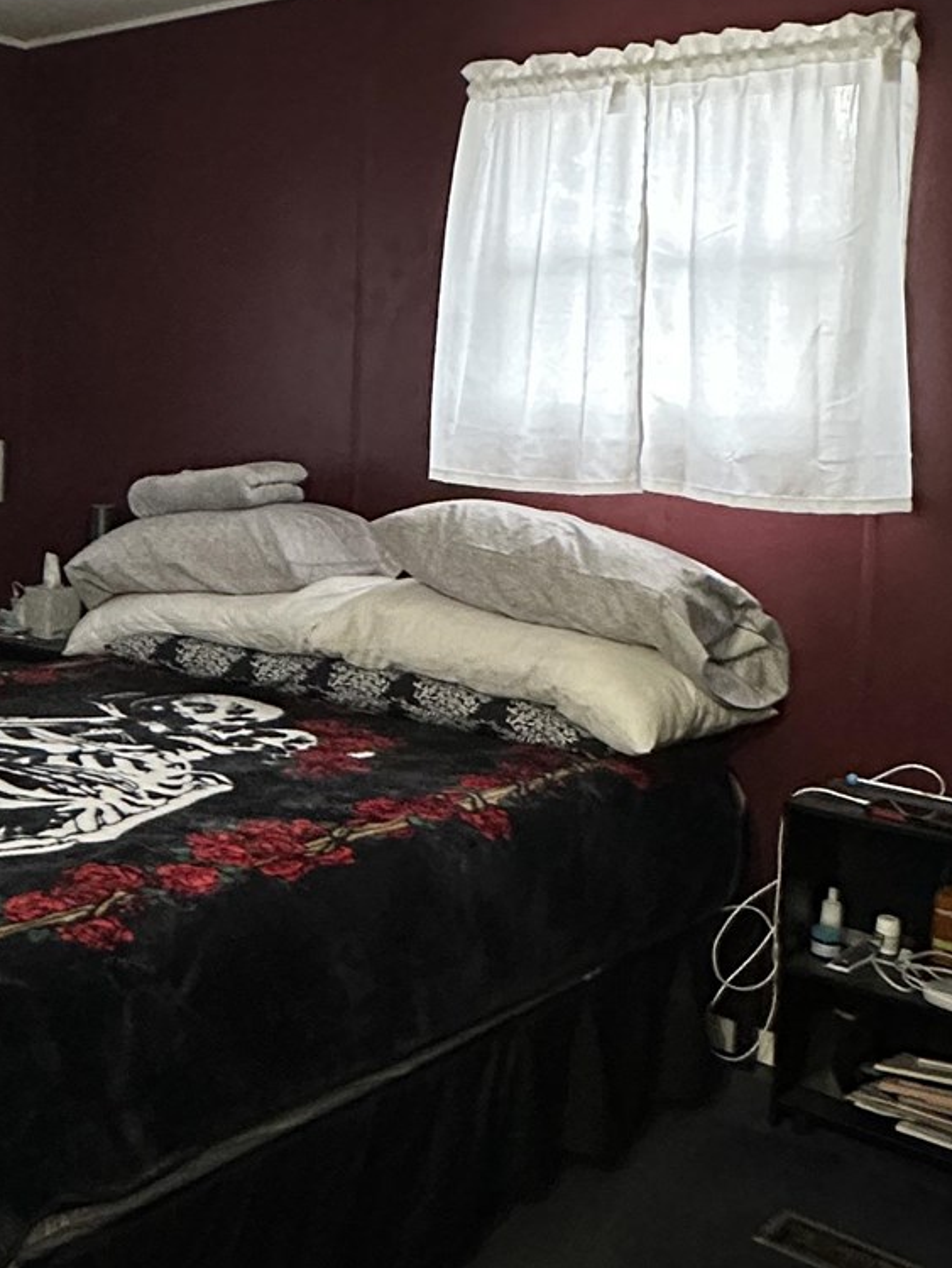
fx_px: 1576
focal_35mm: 43
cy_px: 489
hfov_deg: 33.1
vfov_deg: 43.5
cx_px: 264
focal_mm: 2.22
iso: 1000
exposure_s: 1/40
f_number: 2.2
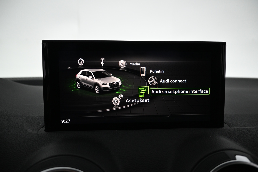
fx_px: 172
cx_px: 129
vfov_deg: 53.1
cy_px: 86
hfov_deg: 73.7
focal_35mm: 24
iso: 640
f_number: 3.5
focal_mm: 16
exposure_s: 1/50
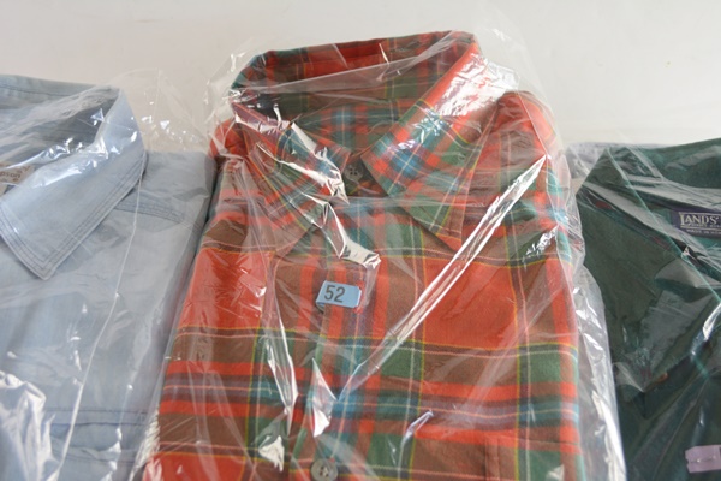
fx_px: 781
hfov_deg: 49.6
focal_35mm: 39
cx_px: 360
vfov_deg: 34.2
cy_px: 240
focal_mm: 26
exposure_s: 1/80
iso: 400
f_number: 4.2
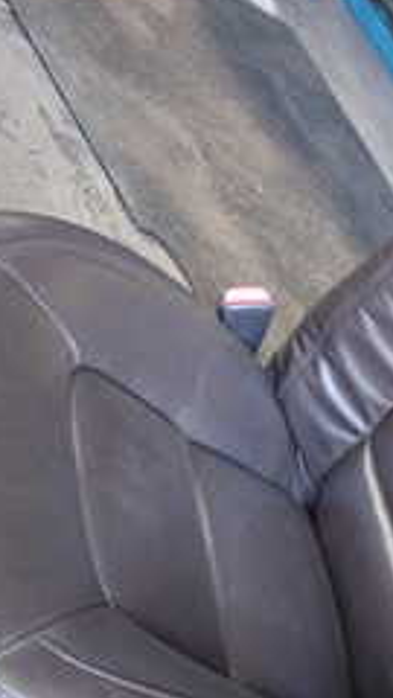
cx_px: 390
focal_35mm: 68
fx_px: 1260
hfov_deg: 17.3
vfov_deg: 31.0
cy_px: 401
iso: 200
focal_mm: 4.5
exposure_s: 1/50
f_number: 2
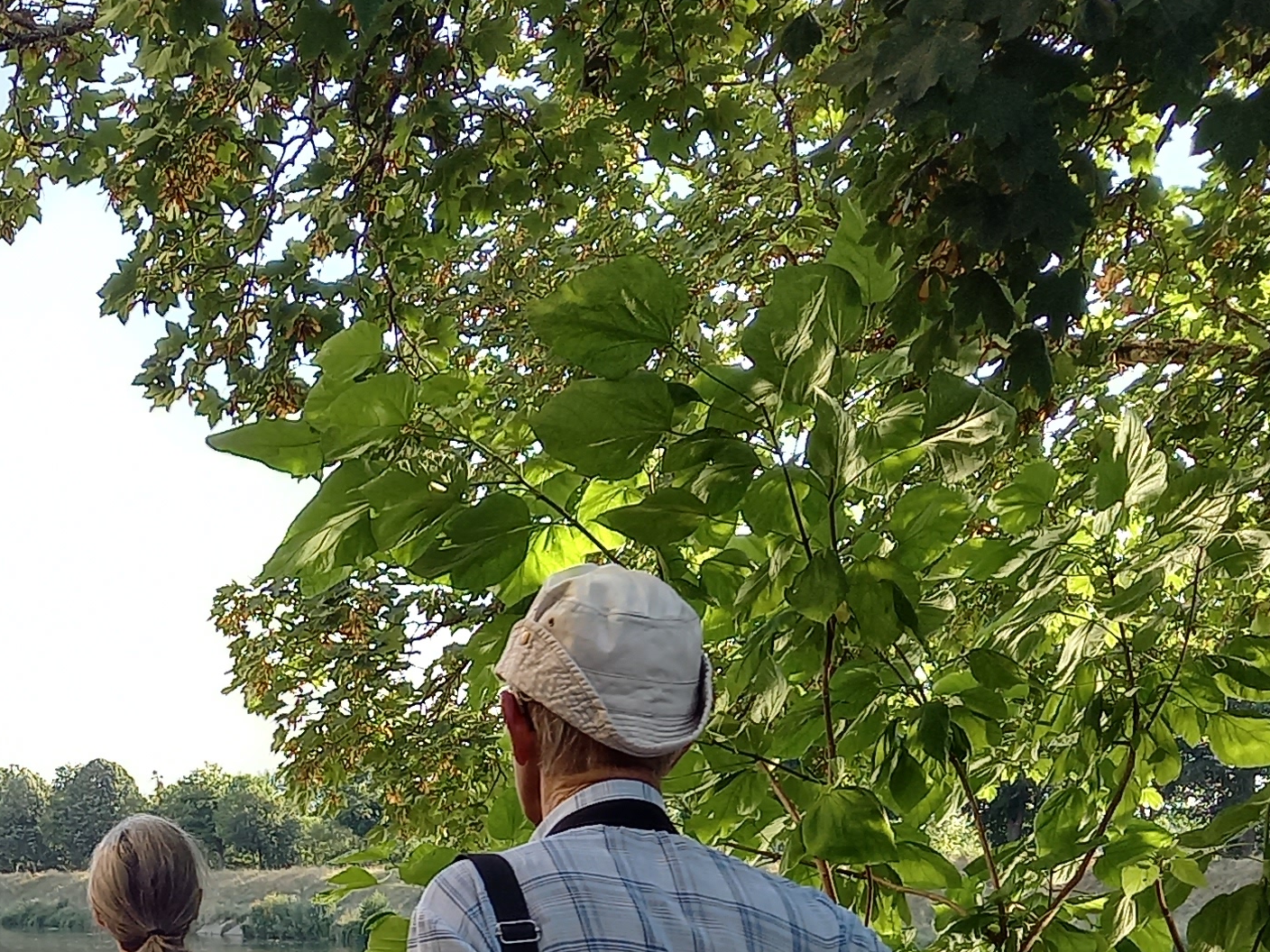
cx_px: 182
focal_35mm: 71
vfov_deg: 19.6
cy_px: 1116
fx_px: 2605
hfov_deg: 26.7
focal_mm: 4.65
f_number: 1.8
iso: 50
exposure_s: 1/208
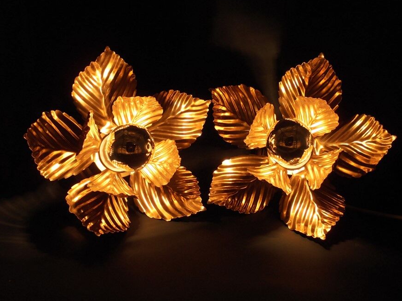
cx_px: 200
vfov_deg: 40.7
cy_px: 148
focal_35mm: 35
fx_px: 407
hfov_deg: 52.6
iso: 100
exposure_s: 1/160
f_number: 4
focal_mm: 6.1
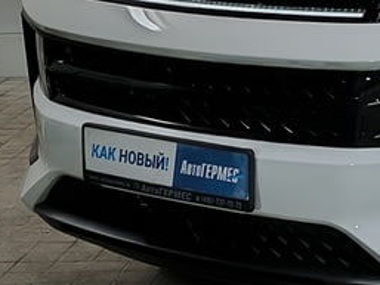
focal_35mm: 147
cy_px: 2
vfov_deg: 10.0
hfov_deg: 12.8
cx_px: 562
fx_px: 1614
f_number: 1.9
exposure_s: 1/100
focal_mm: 6.92
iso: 125
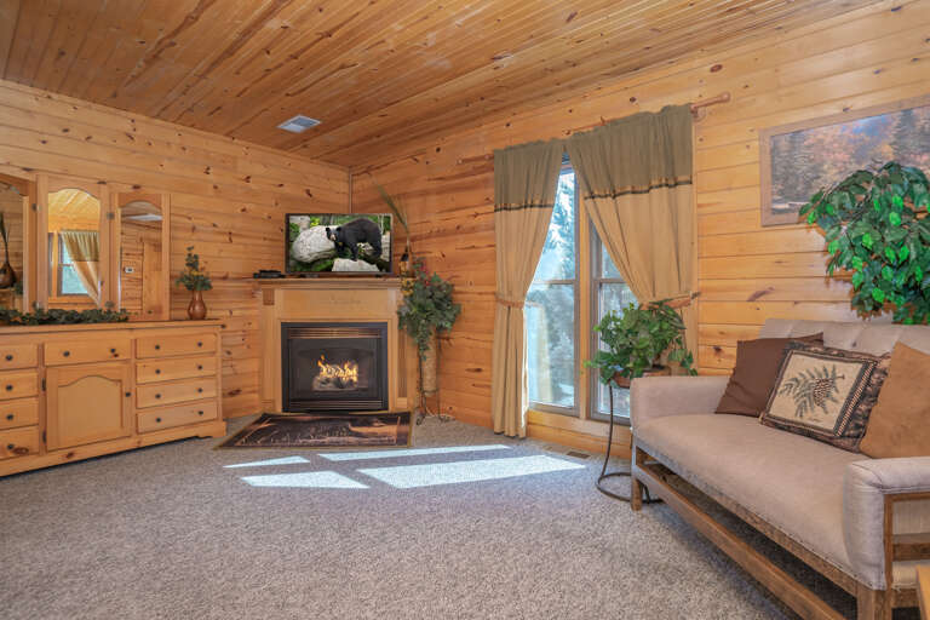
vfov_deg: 73.7
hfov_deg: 96.7
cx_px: 465
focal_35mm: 16
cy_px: 310
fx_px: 413
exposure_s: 1/50
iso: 320
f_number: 7.1
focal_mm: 16
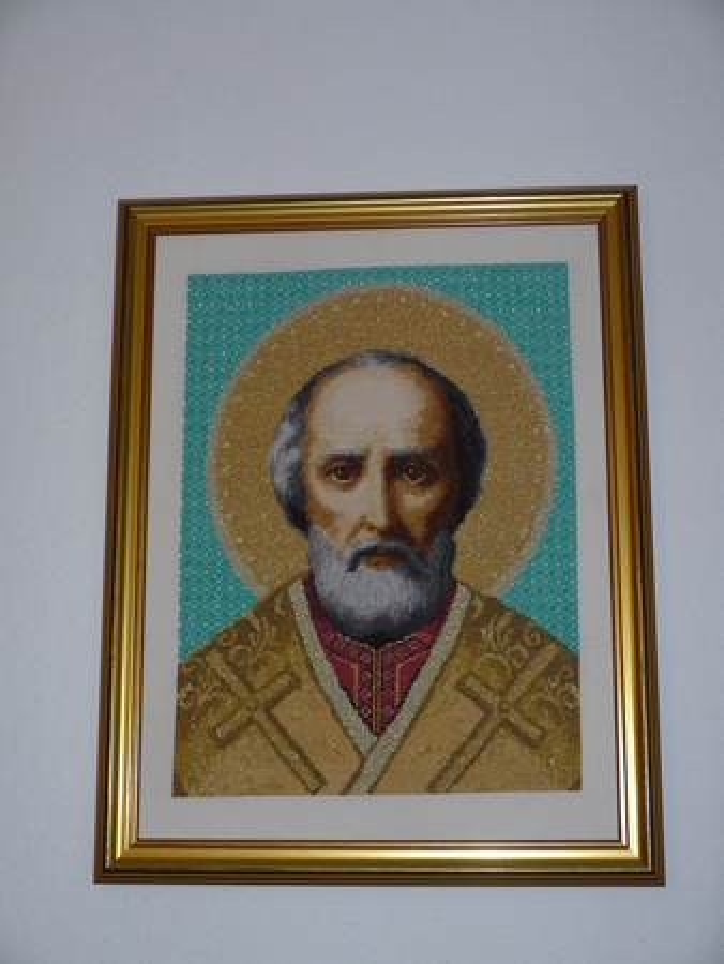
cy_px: 482
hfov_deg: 27.1
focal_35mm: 54
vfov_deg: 35.5
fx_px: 1504
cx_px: 362
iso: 100
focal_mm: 8.9
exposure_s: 1/30
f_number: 3.1
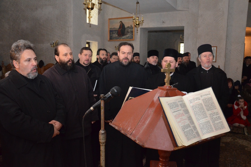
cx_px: 126
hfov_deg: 59.5
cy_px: 84
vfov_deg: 41.7
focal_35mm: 32
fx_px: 220
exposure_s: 1/60
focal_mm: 21
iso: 3200
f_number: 4
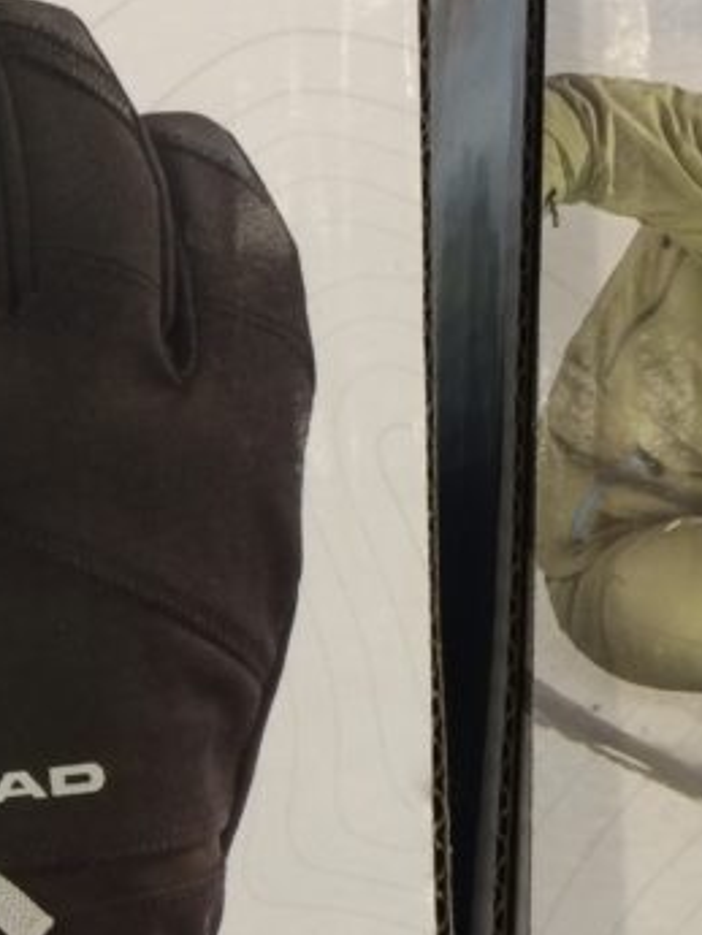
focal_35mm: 86
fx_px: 2324
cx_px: -79
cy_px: 726
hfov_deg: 16.6
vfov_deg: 22.5
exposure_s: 1/30
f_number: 2.2
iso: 100
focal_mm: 4.15
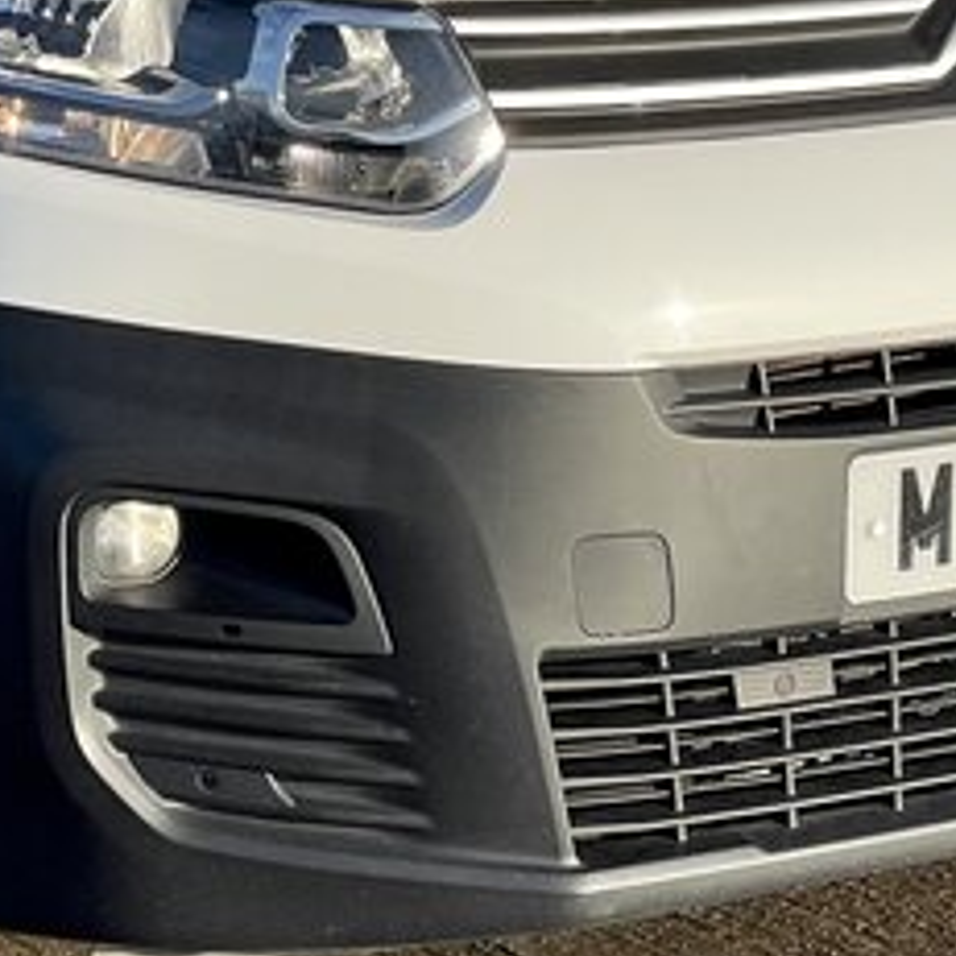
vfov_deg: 10.9
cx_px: 79
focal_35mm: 159
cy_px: -54
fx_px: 4968
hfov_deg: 10.9
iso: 25
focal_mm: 6
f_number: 2
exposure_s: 1/1261
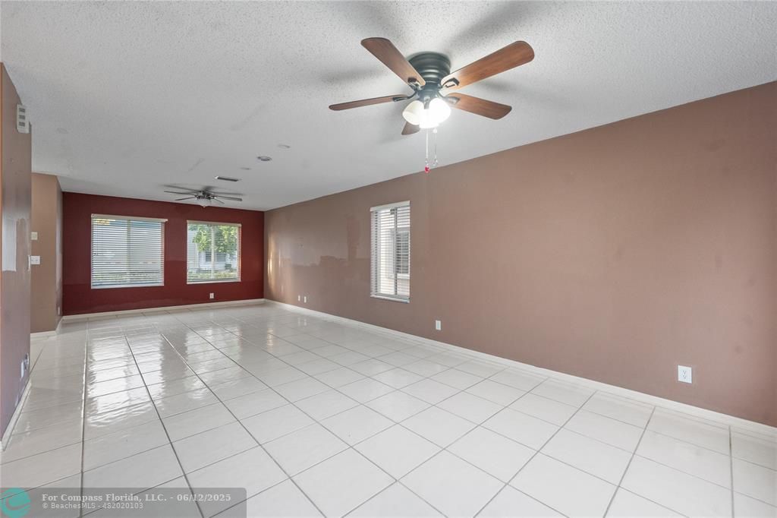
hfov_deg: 104.3
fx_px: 302
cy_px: 259
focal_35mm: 14
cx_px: 388
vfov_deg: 81.2
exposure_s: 1/15
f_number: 7.1
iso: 5000
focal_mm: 14
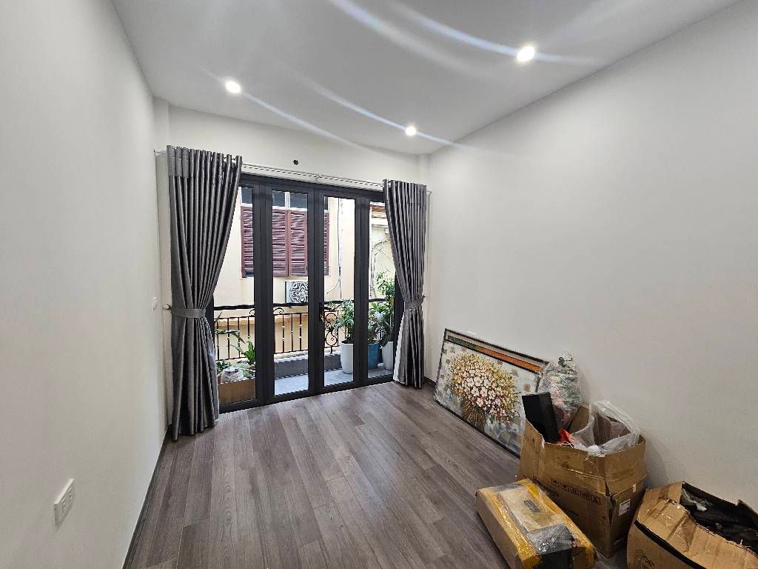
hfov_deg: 106.2
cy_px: 284
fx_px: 285
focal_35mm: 13
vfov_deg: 89.9
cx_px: 379
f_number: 2.2
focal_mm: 2.2
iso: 125
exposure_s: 1/60.2
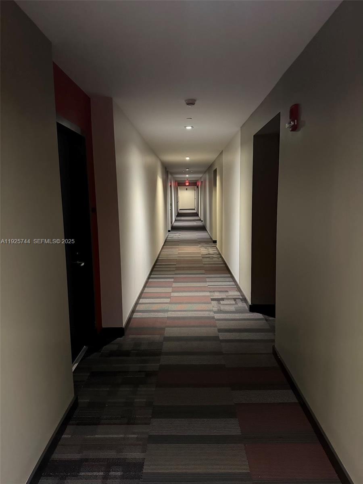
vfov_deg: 71.6
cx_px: 182
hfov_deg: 56.8
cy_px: 242
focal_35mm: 24
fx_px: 336
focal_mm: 6.76
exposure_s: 1/30
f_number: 1.78
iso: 1000
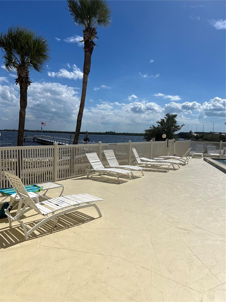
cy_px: 151
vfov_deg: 67.3
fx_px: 226
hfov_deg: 53.1
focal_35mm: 26
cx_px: 113
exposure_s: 1/16393
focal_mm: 5.7
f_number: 1.5
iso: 50
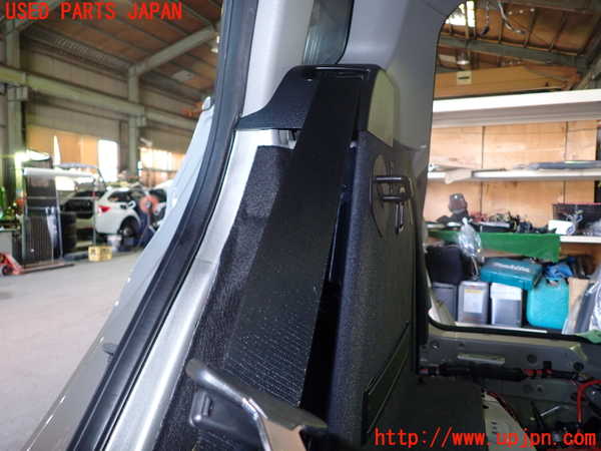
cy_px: 226
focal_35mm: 25
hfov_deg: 69.4
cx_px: 300
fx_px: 434
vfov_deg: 54.9
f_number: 2
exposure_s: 1/30
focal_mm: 4.5
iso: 200
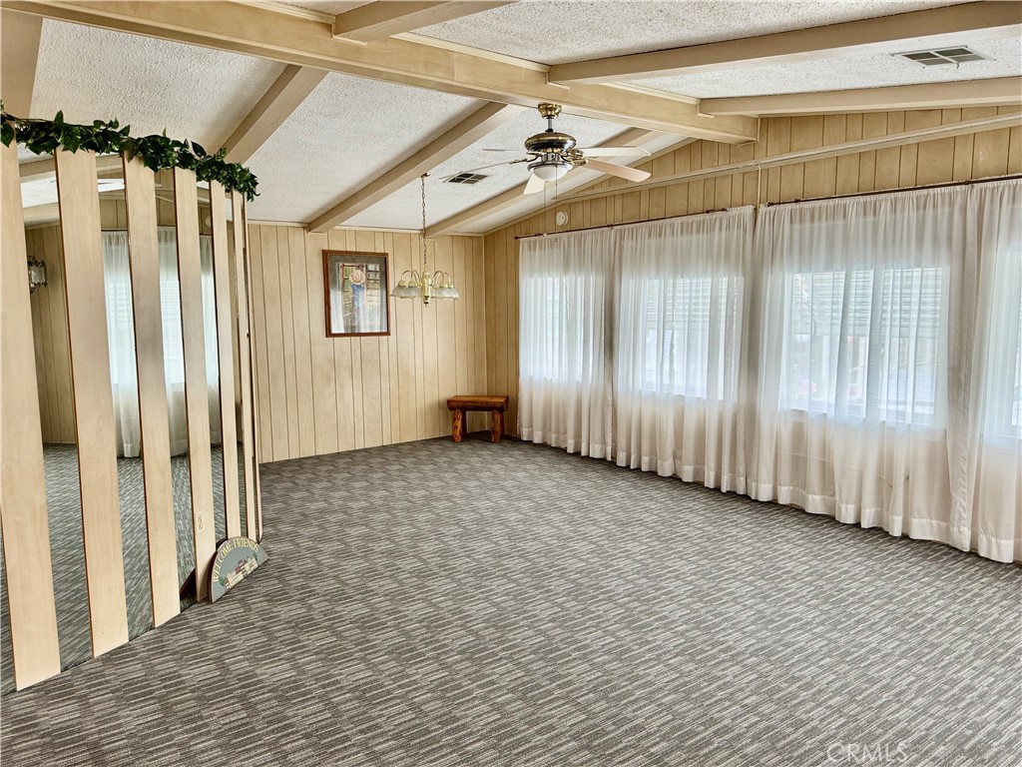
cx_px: 511
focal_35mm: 24
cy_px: 384
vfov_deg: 56.8
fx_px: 709
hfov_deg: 71.6
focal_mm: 6.76
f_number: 1.78
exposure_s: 1/90
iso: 200
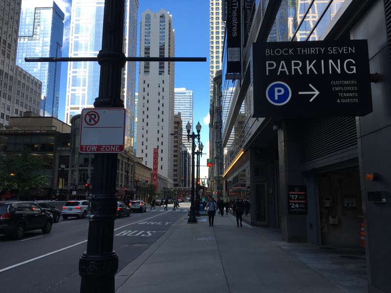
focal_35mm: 29
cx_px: 196
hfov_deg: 61.7
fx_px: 328
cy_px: 146
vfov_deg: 48.2
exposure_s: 1/447
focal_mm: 4.15
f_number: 2.2
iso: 25
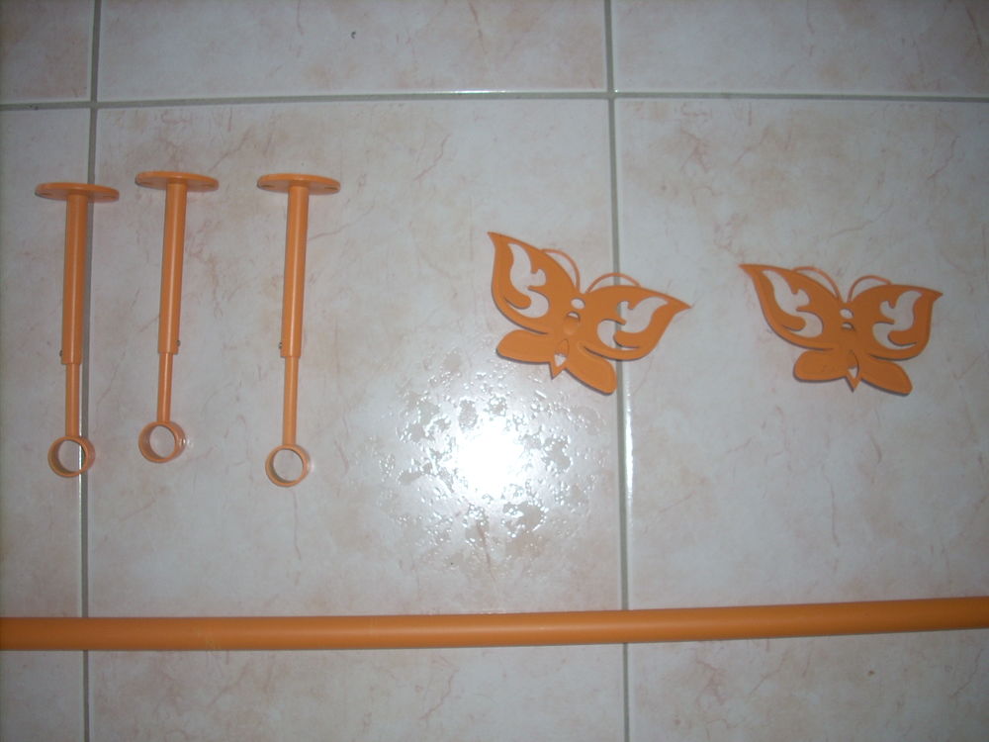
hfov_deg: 50.1
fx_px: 1057
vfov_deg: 38.7
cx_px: 494
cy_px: 371
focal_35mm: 37
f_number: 2.8
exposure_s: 1/30
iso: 64
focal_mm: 6.2
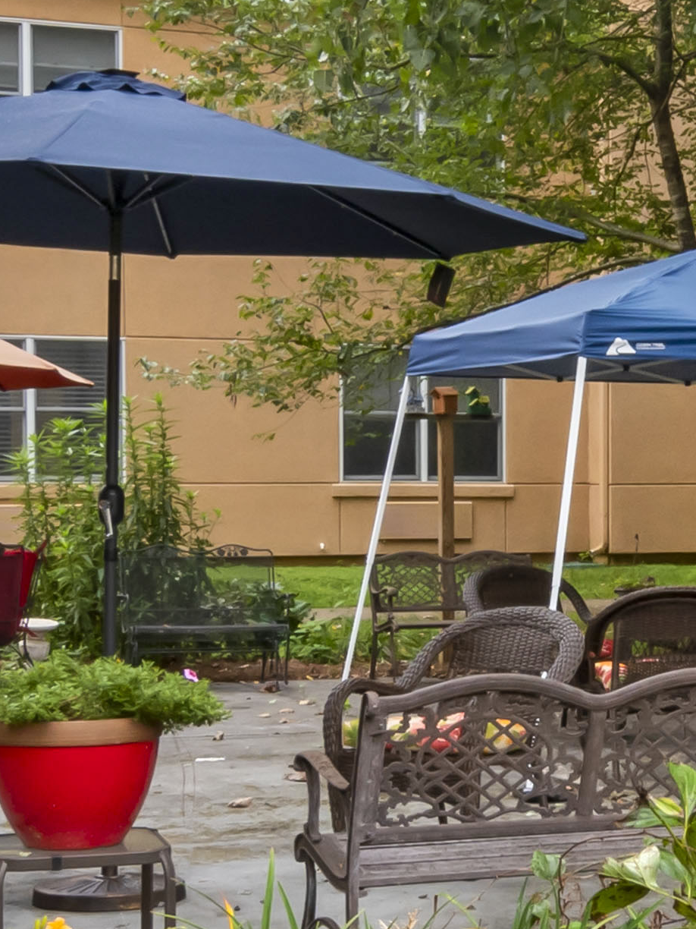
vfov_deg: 27.8
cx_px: 1205
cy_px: 475
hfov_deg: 17.5
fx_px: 1877
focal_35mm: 70
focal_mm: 11
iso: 400
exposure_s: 1/30
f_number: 11
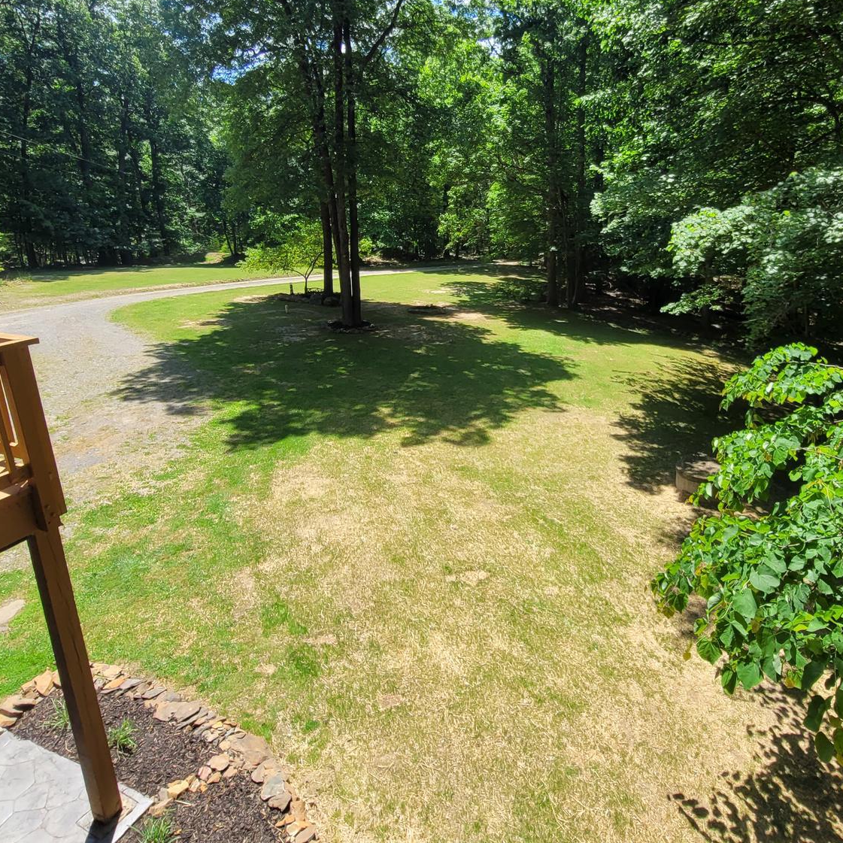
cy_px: 350
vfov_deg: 71.6
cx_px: 490
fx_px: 579
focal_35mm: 21
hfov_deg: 71.7
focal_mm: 1.74
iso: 40
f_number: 2.2
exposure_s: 1/643
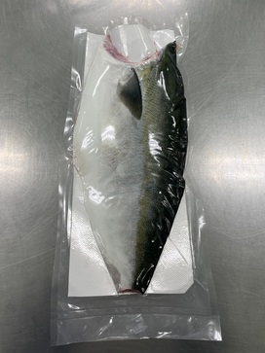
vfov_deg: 67.3
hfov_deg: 53.0
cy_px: 176
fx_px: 266
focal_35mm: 26
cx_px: 132
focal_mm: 4.2
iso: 40
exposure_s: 1/120
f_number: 1.6
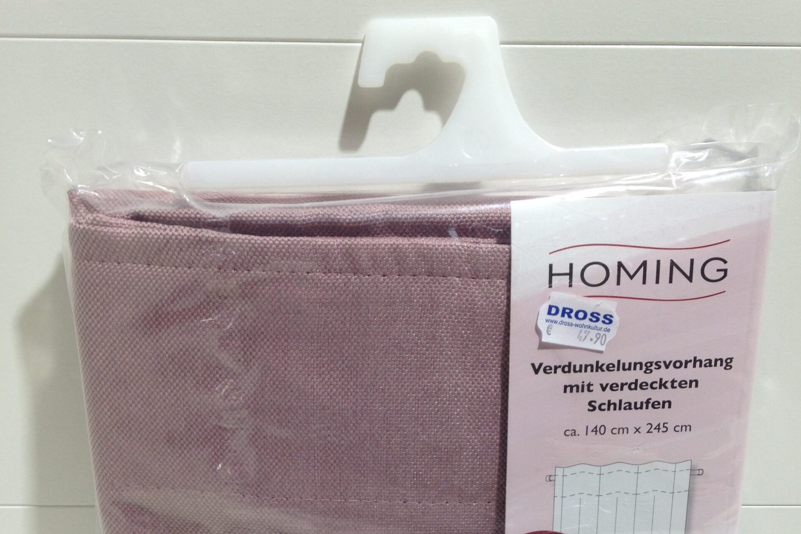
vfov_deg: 28.0
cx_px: 401
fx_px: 1023
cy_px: 495
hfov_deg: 42.7
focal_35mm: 46
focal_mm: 4.12
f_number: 2.4
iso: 50
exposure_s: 1/33
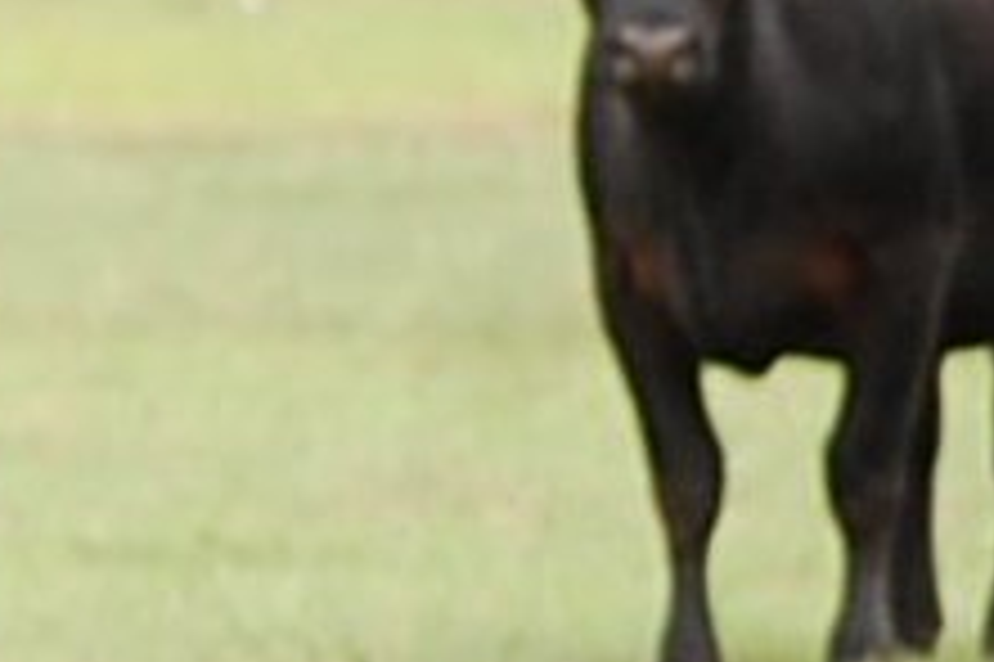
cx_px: -2202
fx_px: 27452
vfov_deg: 1.4
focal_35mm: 995
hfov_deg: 2.1
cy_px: 912
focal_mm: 86
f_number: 5
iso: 400
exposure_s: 1/400
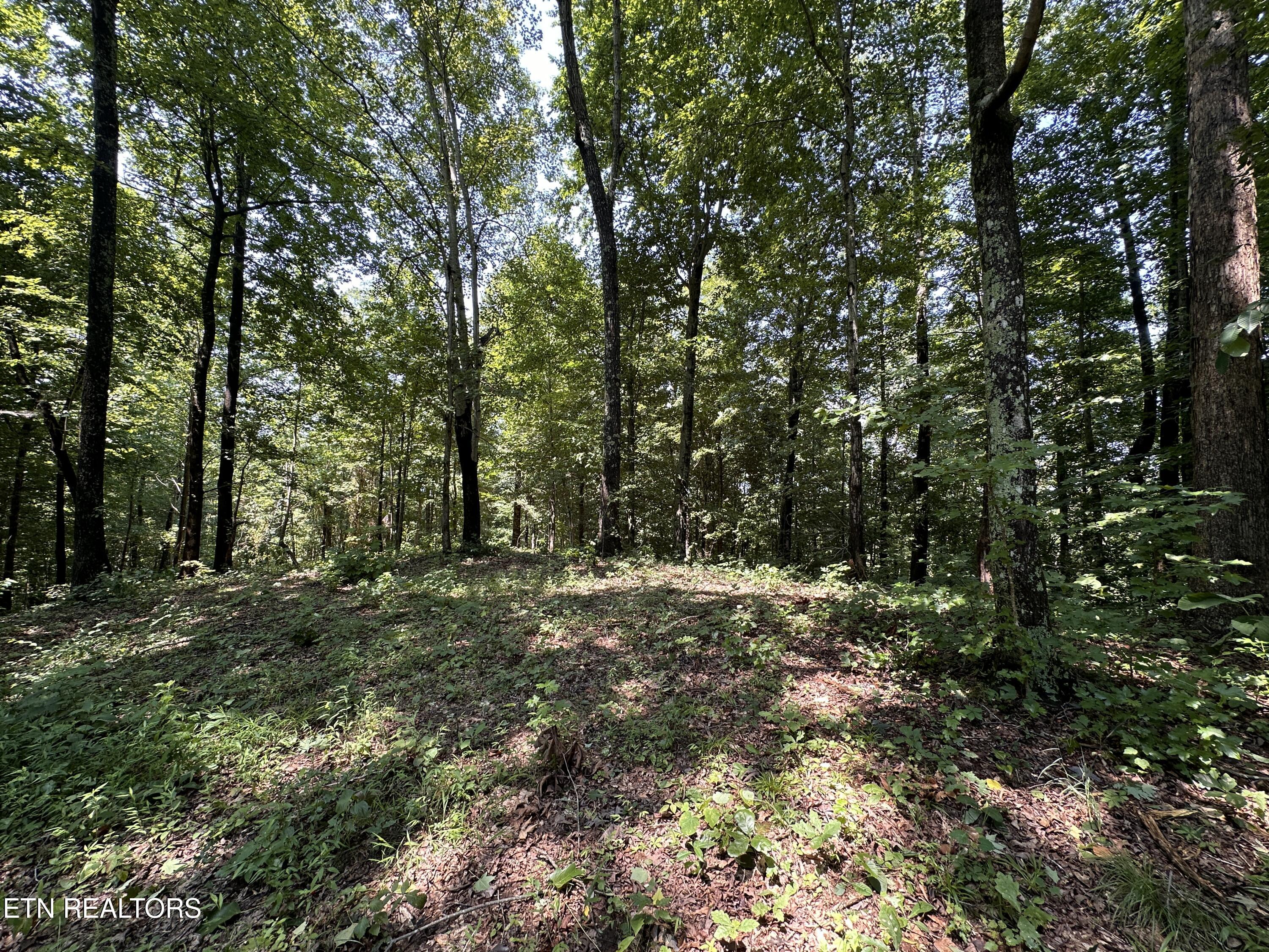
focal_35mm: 14
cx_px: 634
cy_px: 476
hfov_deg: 102.1
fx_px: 513
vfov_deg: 85.7
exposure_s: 1/99
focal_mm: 2.22
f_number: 2.2
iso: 50
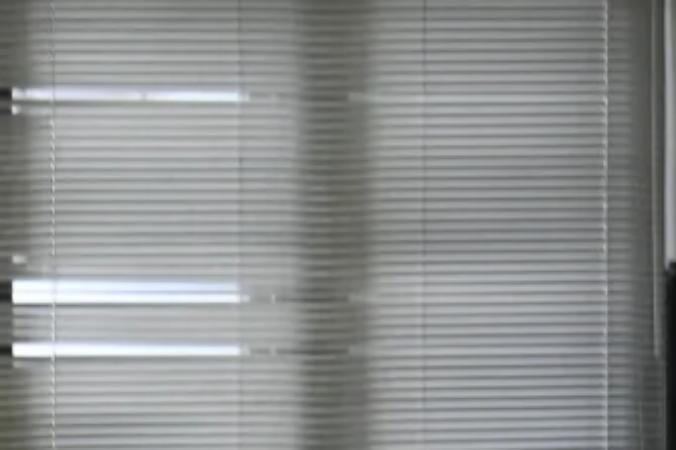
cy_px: 779
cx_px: -464
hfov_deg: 4.2
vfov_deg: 2.8
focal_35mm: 493
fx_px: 9252
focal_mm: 68
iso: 1000
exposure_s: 1/125
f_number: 4.8
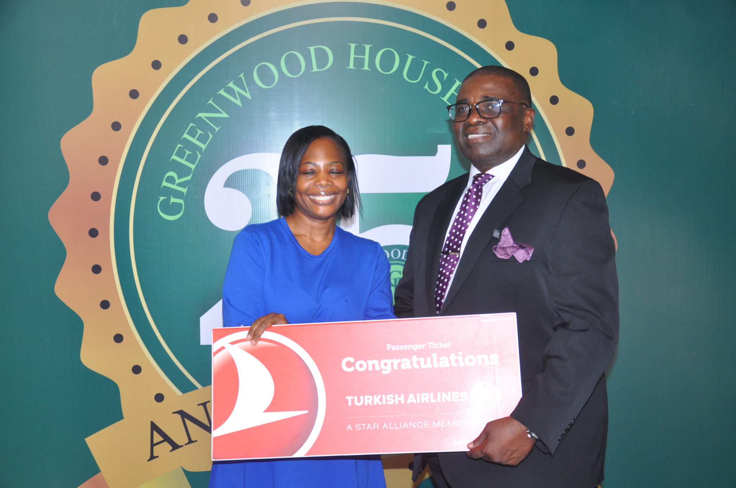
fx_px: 858
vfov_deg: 31.8
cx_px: 368
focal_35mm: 42
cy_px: 244
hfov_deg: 46.5
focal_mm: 28
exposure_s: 1/60
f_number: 5
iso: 400
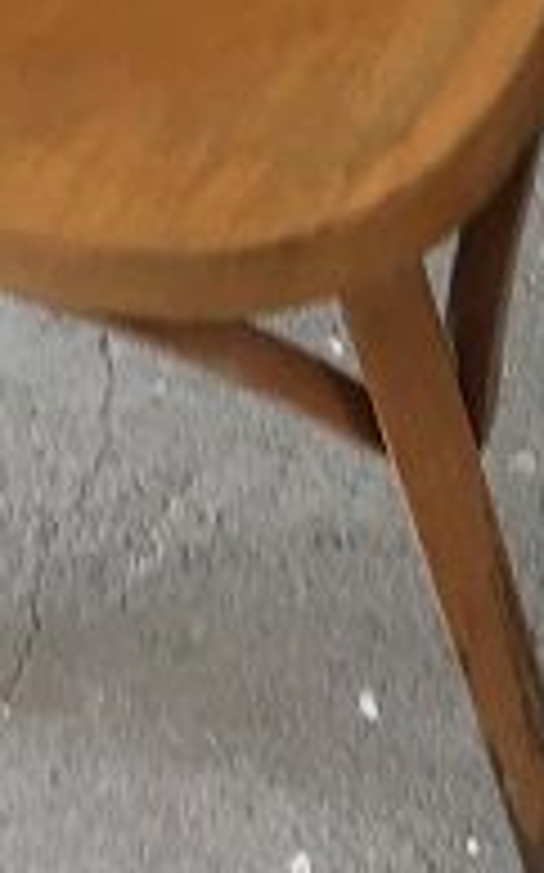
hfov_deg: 9.8
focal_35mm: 128
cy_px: 70
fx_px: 3041
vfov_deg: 16.1
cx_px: 919
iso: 32
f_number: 2.2
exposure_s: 1/33
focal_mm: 4.15
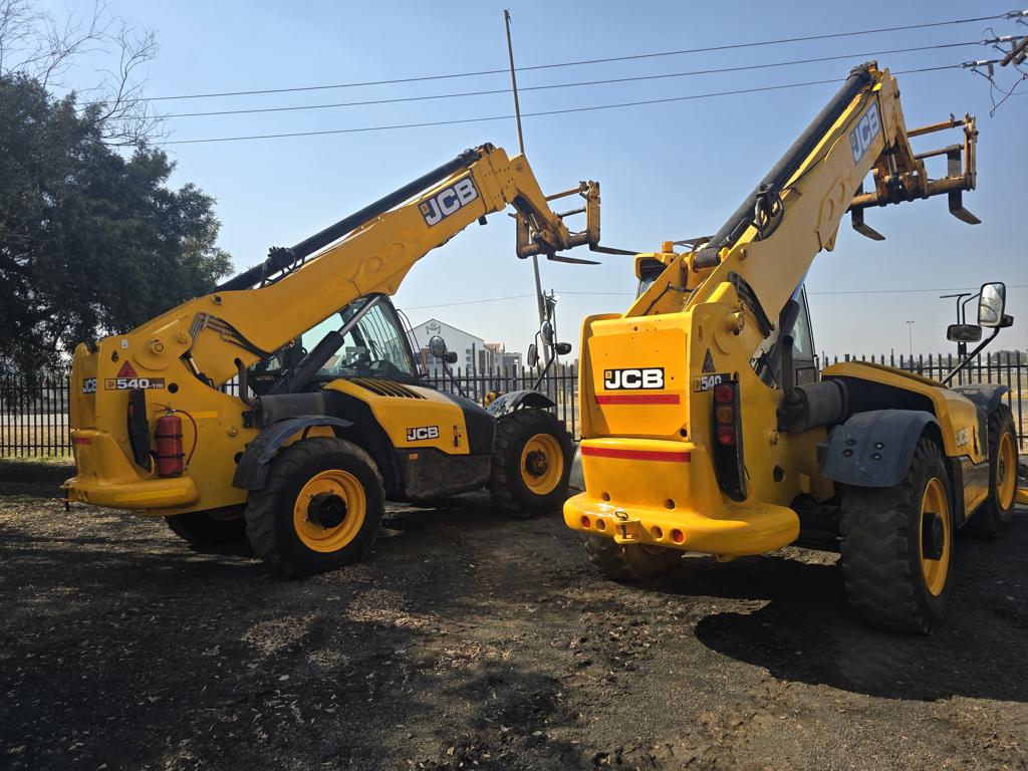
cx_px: 514
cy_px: 386
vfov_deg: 58.9
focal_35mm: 23
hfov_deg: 73.9
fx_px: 683
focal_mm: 6.3
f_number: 1.7
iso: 12
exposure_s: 1/488
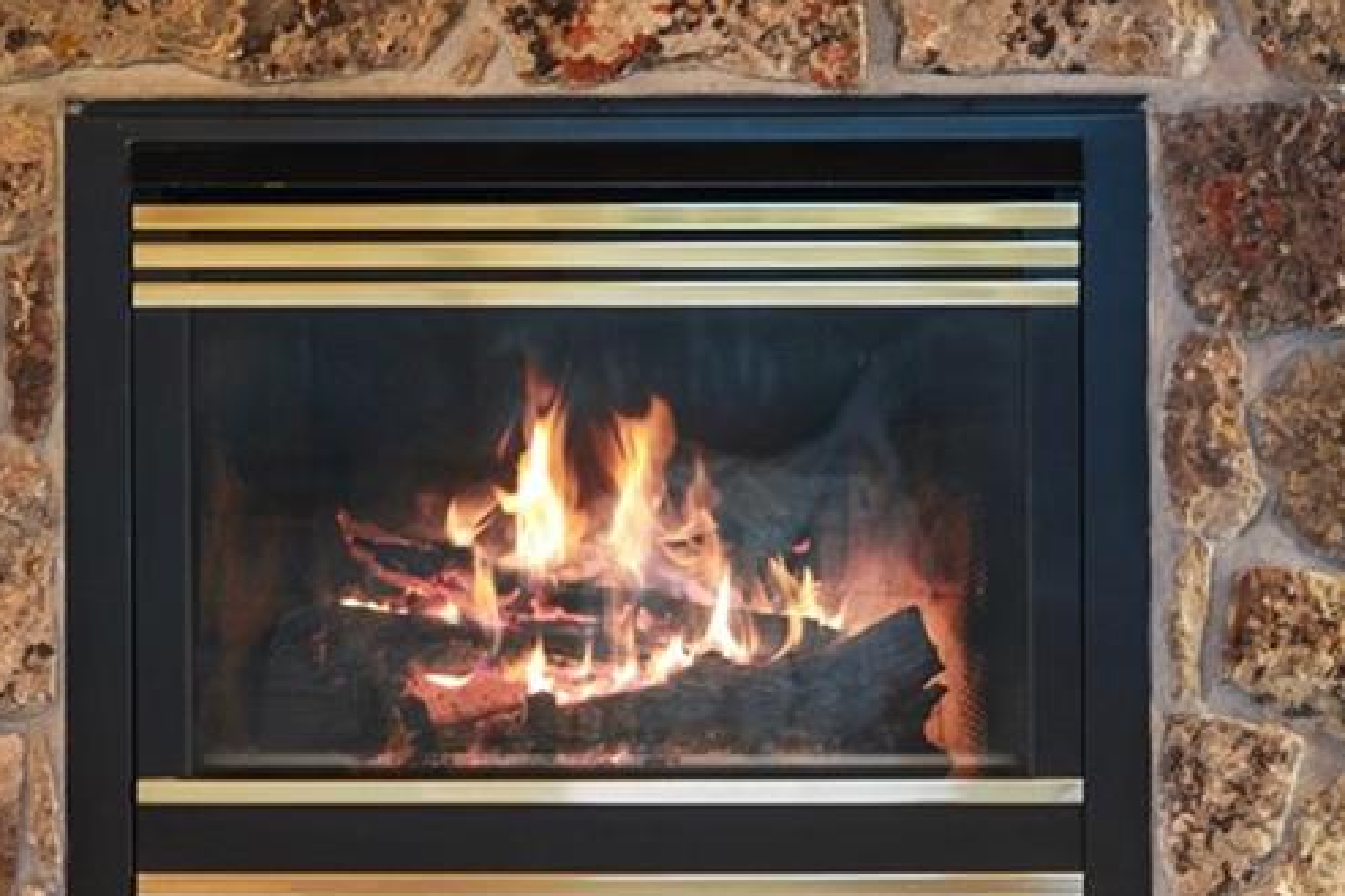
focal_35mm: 162
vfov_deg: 8.5
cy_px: 572
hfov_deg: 12.7
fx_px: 6050
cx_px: 683
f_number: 1.8
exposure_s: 1/30
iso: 200
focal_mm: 50
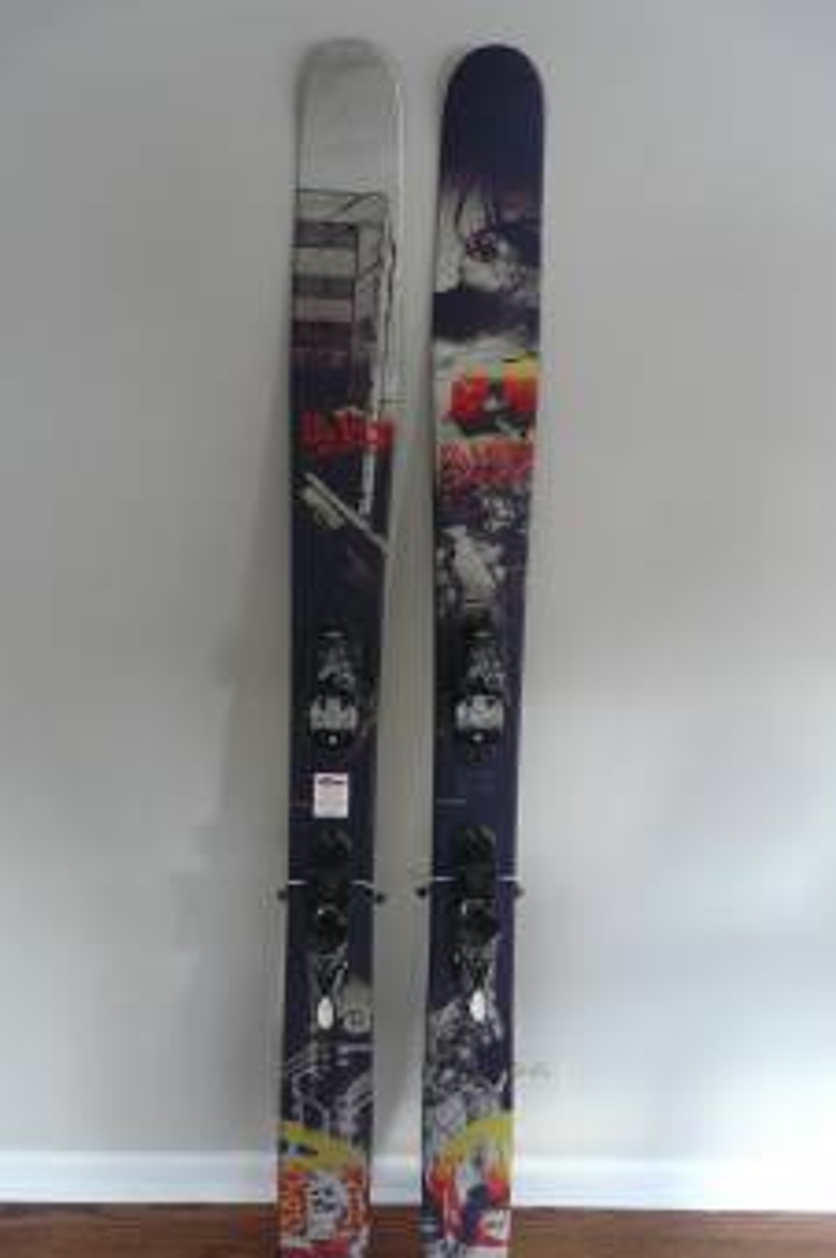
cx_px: 418
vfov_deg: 62.0
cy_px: 644
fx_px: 1047
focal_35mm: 30
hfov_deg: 43.5
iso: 200
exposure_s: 1/15
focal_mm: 4.6
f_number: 2.8
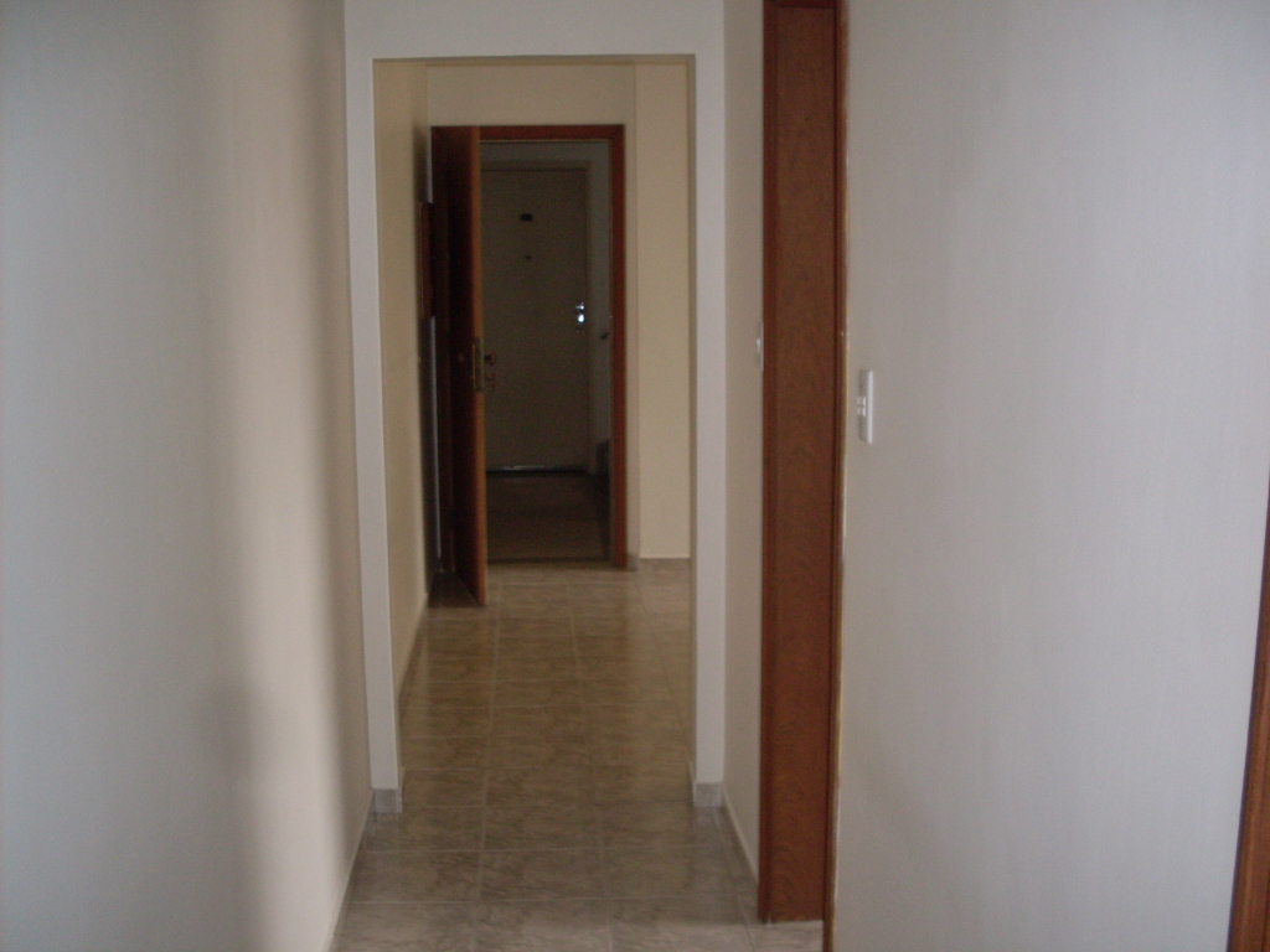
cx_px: 635
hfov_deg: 49.0
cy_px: 476
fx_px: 1394
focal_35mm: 38
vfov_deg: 37.7
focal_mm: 6.3
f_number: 2.8
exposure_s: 1/45
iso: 100
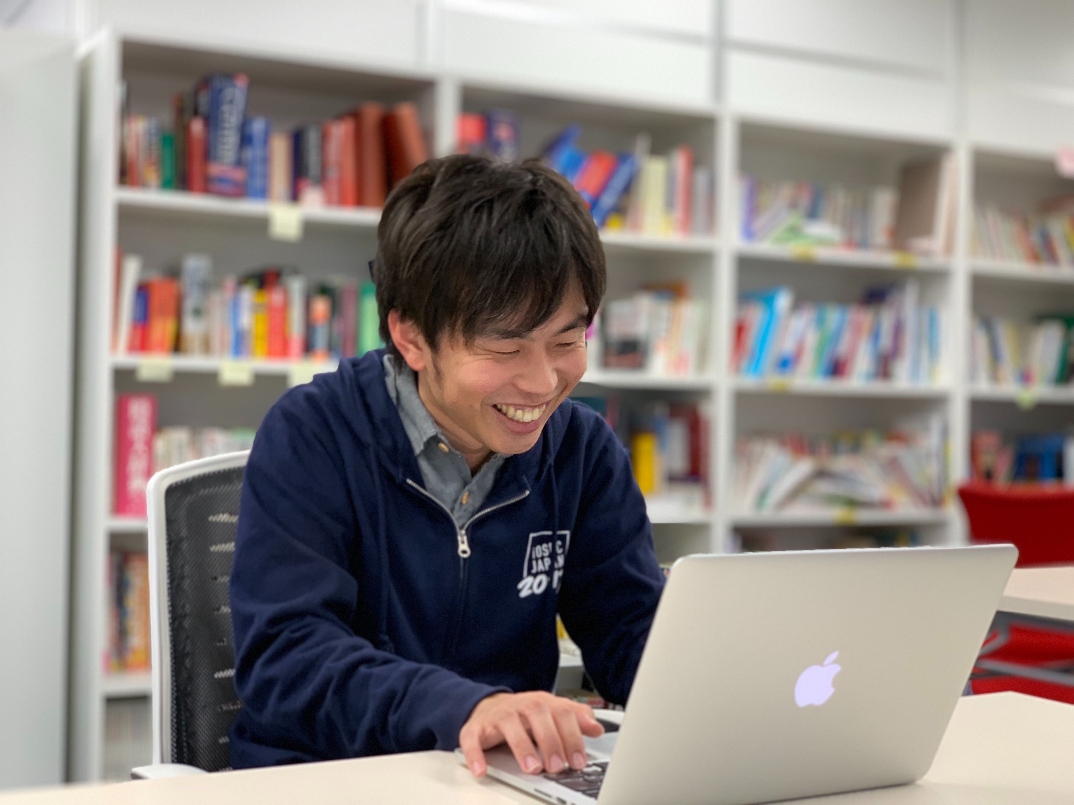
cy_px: 402
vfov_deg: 28.0
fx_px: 1613
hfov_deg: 36.8
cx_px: 537
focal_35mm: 52
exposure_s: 1/50
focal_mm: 6
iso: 100
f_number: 2.4
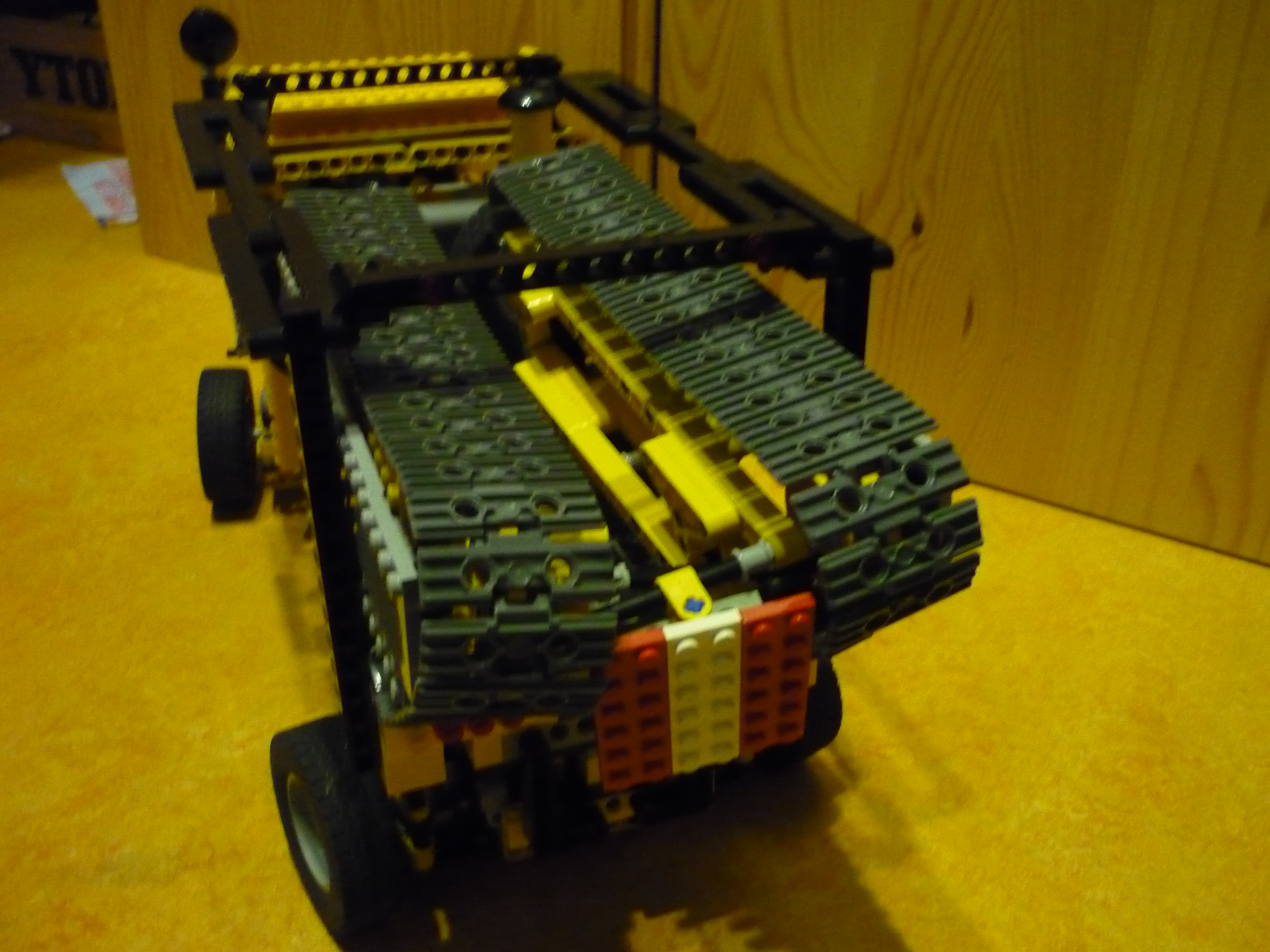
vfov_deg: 42.9
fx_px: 1211
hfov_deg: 55.4
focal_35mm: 33
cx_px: 635
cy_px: 476
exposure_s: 1/10
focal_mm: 5.5
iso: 800
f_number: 2.8
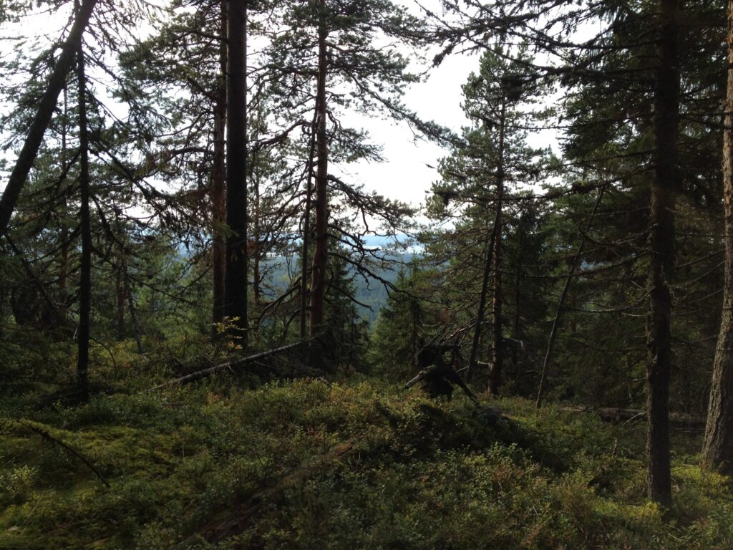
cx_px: 366
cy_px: 275
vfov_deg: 40.7
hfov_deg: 52.6
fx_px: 741
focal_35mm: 35
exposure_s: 1/541
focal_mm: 4.28
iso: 64
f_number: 2.4
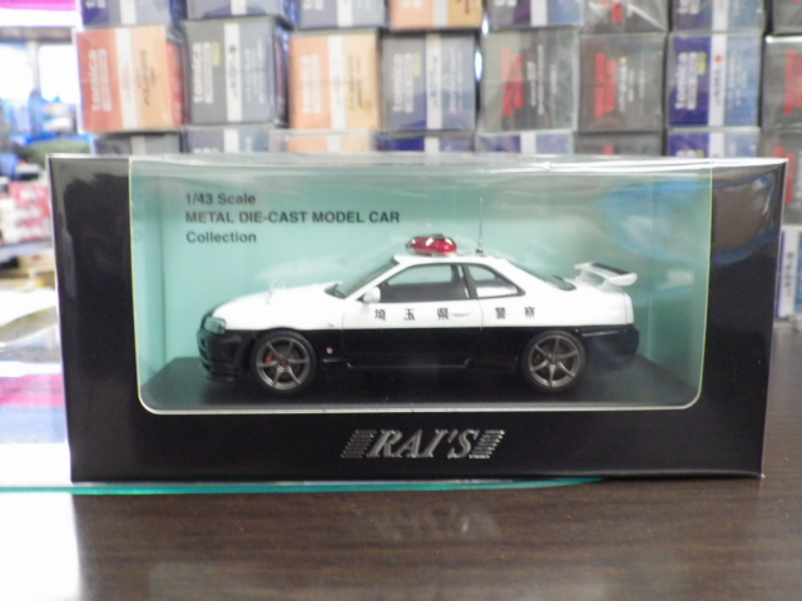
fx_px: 788
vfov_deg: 41.8
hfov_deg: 54.0
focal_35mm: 34
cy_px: 300
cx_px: 401
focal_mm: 6.2
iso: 800
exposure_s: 1/30
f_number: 3.4
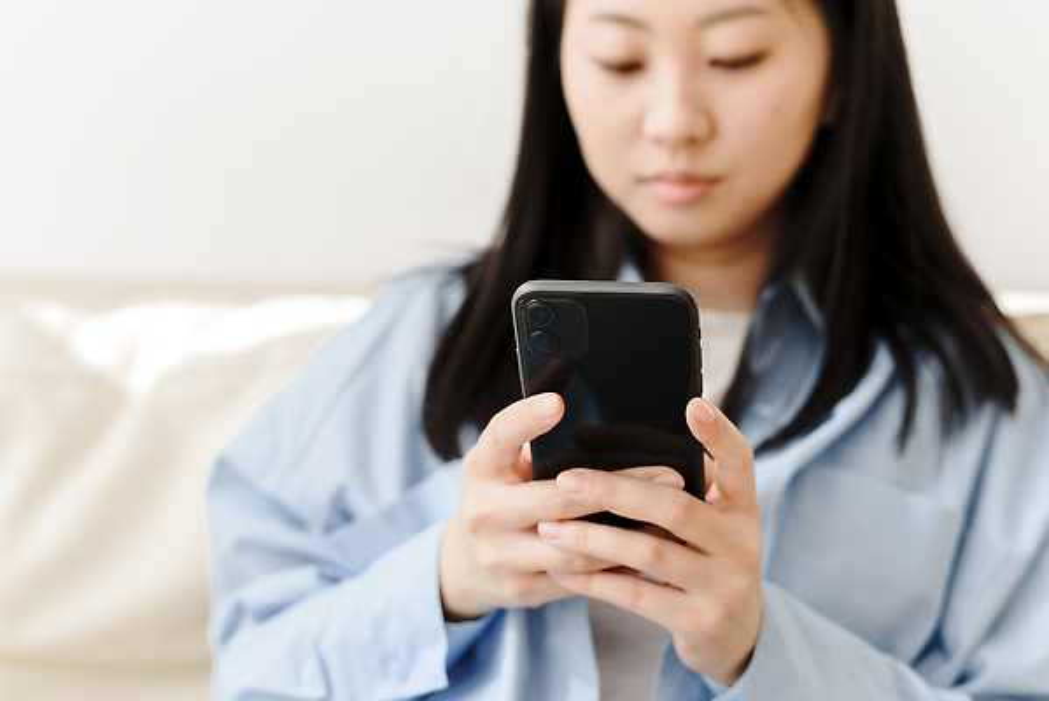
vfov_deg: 27.0
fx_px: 1458
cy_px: 350
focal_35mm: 50
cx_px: 524
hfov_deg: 39.6
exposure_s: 1/160
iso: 100
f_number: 2.2
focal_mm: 50
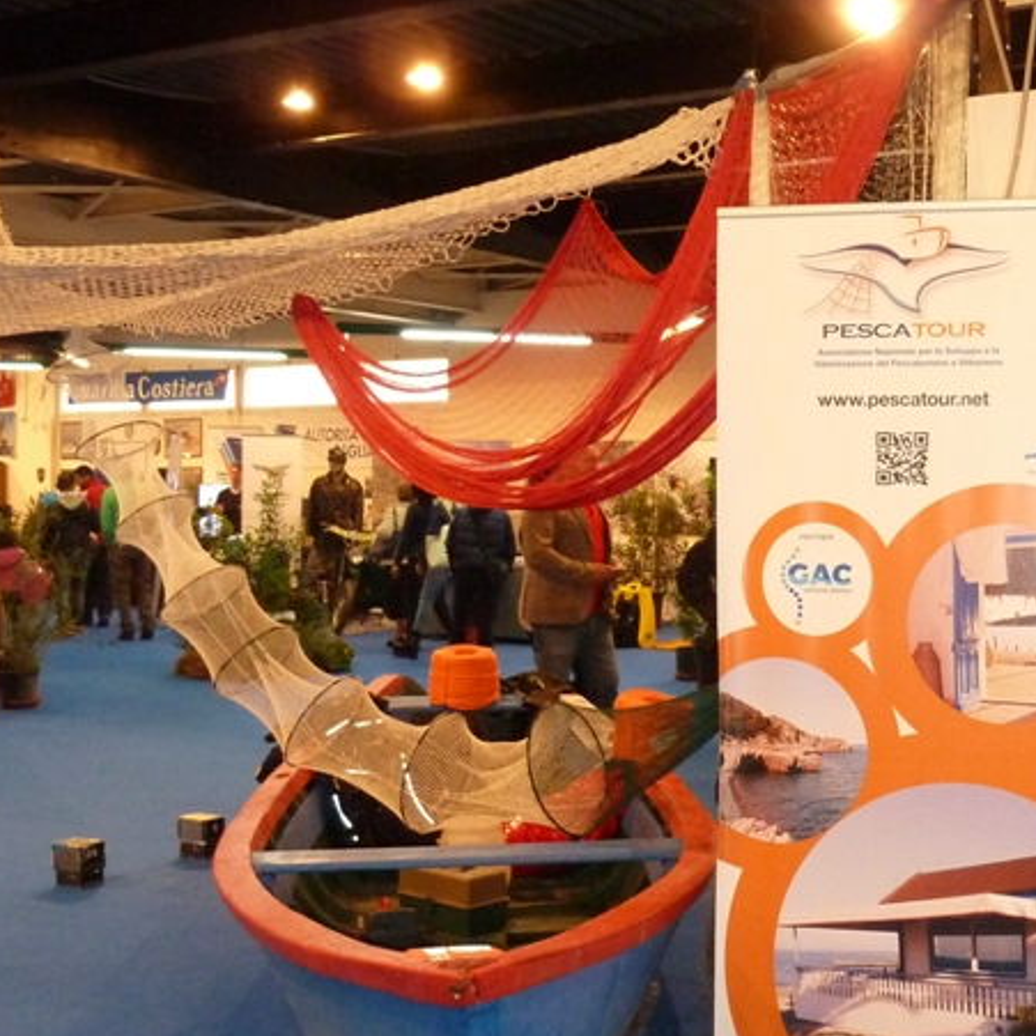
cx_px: 804
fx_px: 1591
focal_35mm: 47
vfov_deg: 36.0
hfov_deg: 35.1
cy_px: 489
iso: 400
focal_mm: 4.1
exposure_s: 1/30
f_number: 3.3
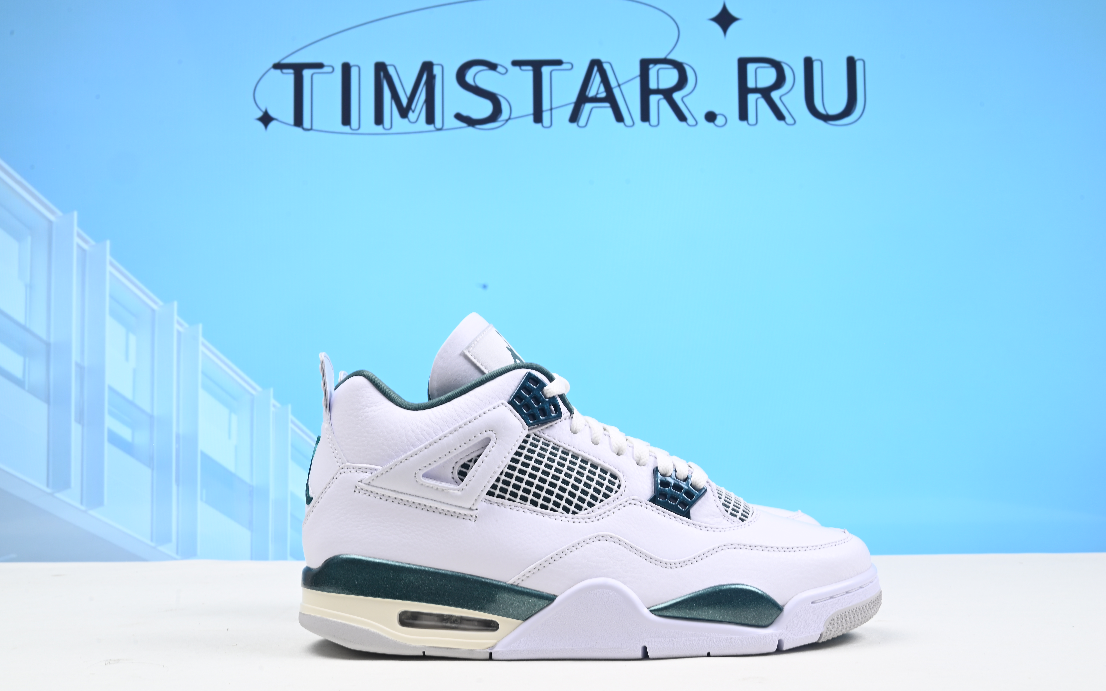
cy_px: 355
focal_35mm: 43
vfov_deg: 29.9
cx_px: 551
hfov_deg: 46.2
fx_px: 1296
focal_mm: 42
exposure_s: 1/2
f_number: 16
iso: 100
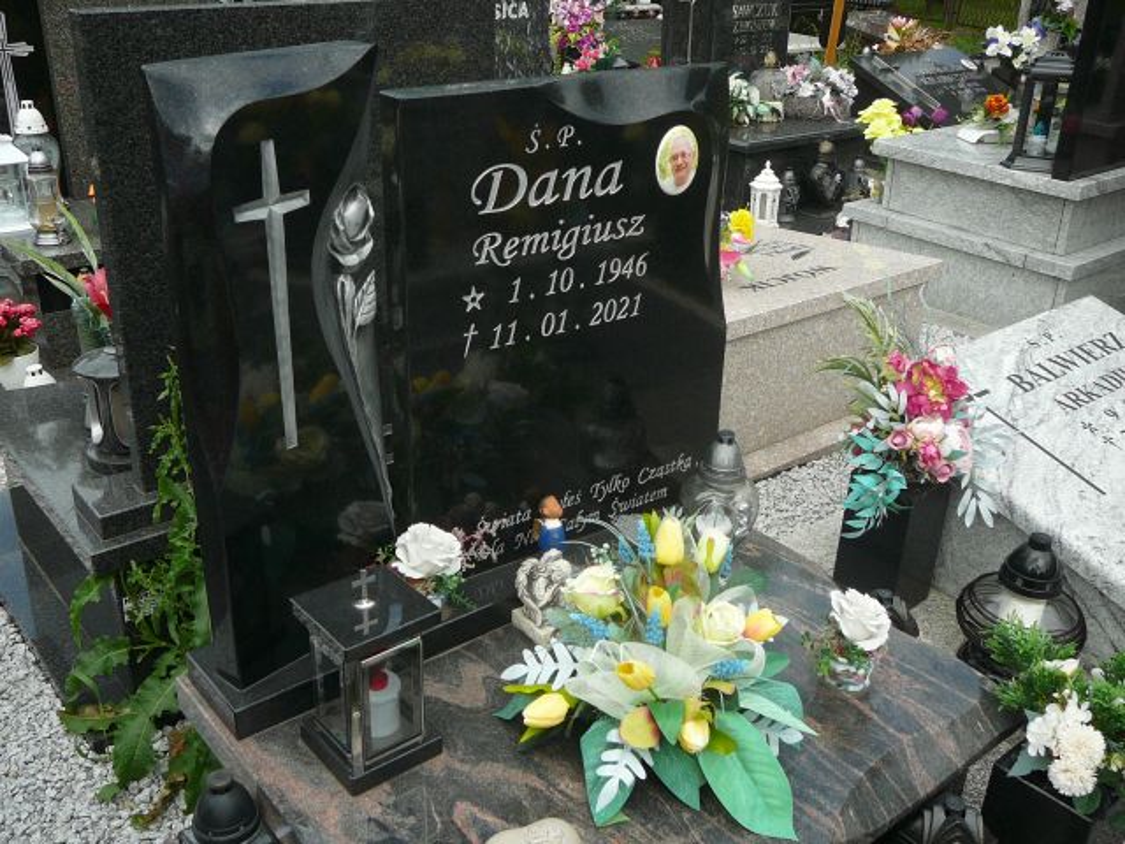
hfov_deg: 52.6
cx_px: 562
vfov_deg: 40.7
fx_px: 1137
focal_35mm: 35
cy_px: 422
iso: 80
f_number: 2.8
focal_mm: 5.2
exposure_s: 1/500
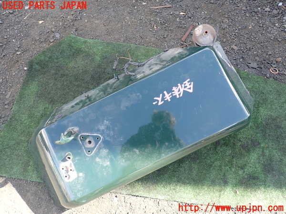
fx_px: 207
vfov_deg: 54.9
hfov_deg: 69.4
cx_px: 143
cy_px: 107
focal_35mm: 25
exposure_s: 1/125
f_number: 2.8
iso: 100
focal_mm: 4.5
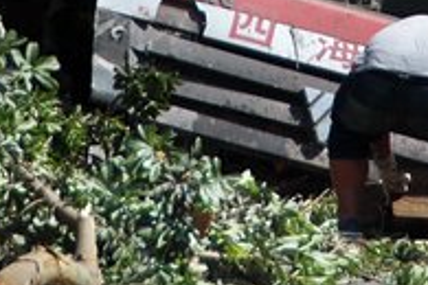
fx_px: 10961
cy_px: -169
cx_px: 288
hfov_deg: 2.2
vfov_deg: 1.5
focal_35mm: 922
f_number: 6.3
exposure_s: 1/640
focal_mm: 150
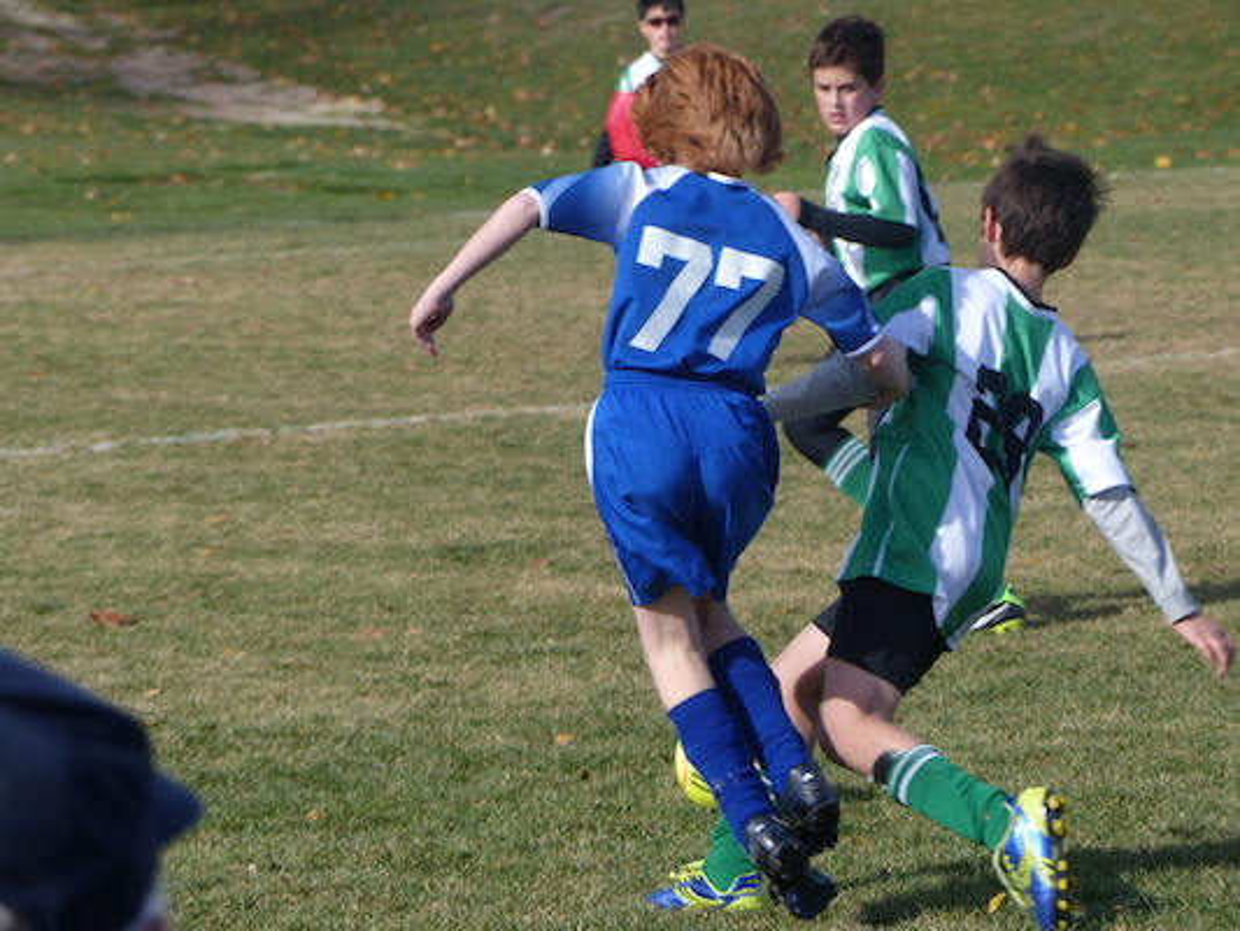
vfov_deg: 6.8
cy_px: 466
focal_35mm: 217
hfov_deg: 9.1
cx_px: 620
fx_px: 7775
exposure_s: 1/640
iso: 100
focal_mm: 39.1
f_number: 2.8
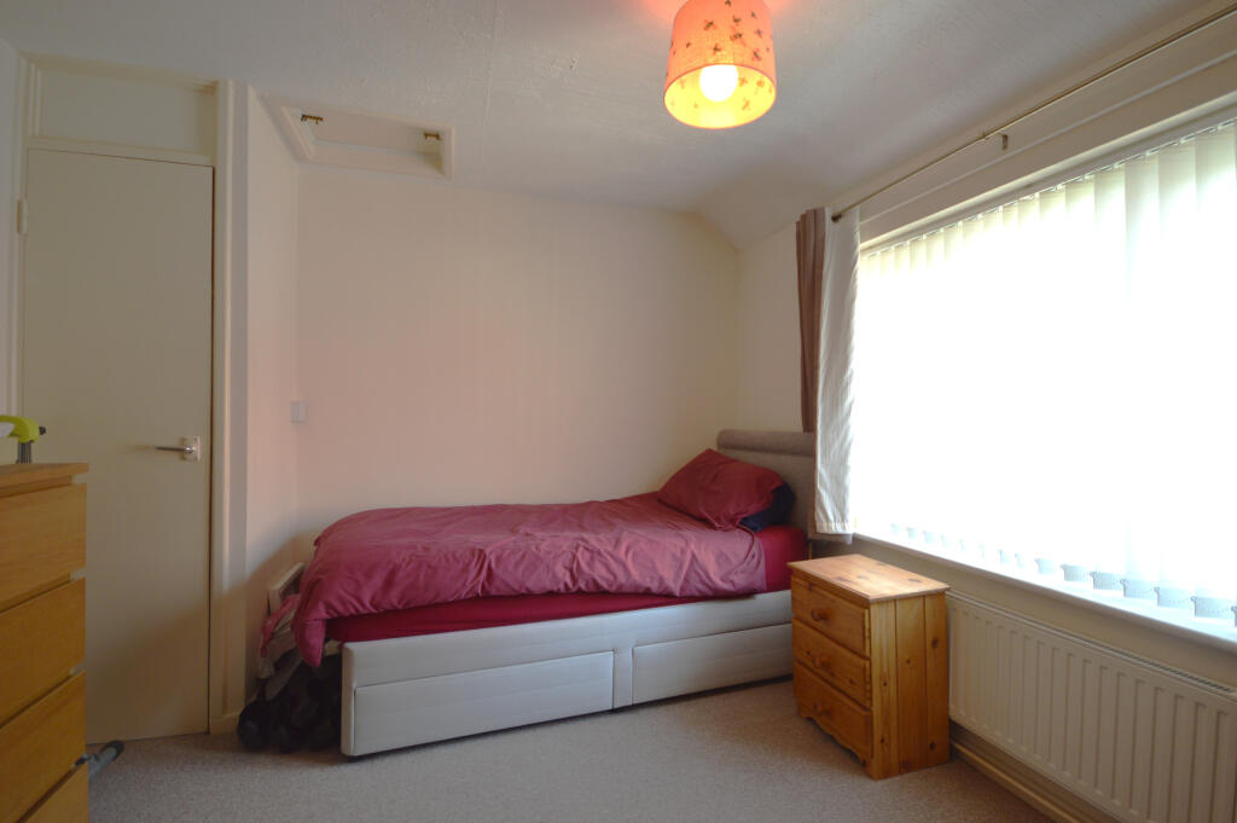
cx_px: 618
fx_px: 515
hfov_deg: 100.4
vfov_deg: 77.2
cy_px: 412
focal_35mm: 15
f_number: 5
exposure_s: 1/100
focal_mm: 10
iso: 400
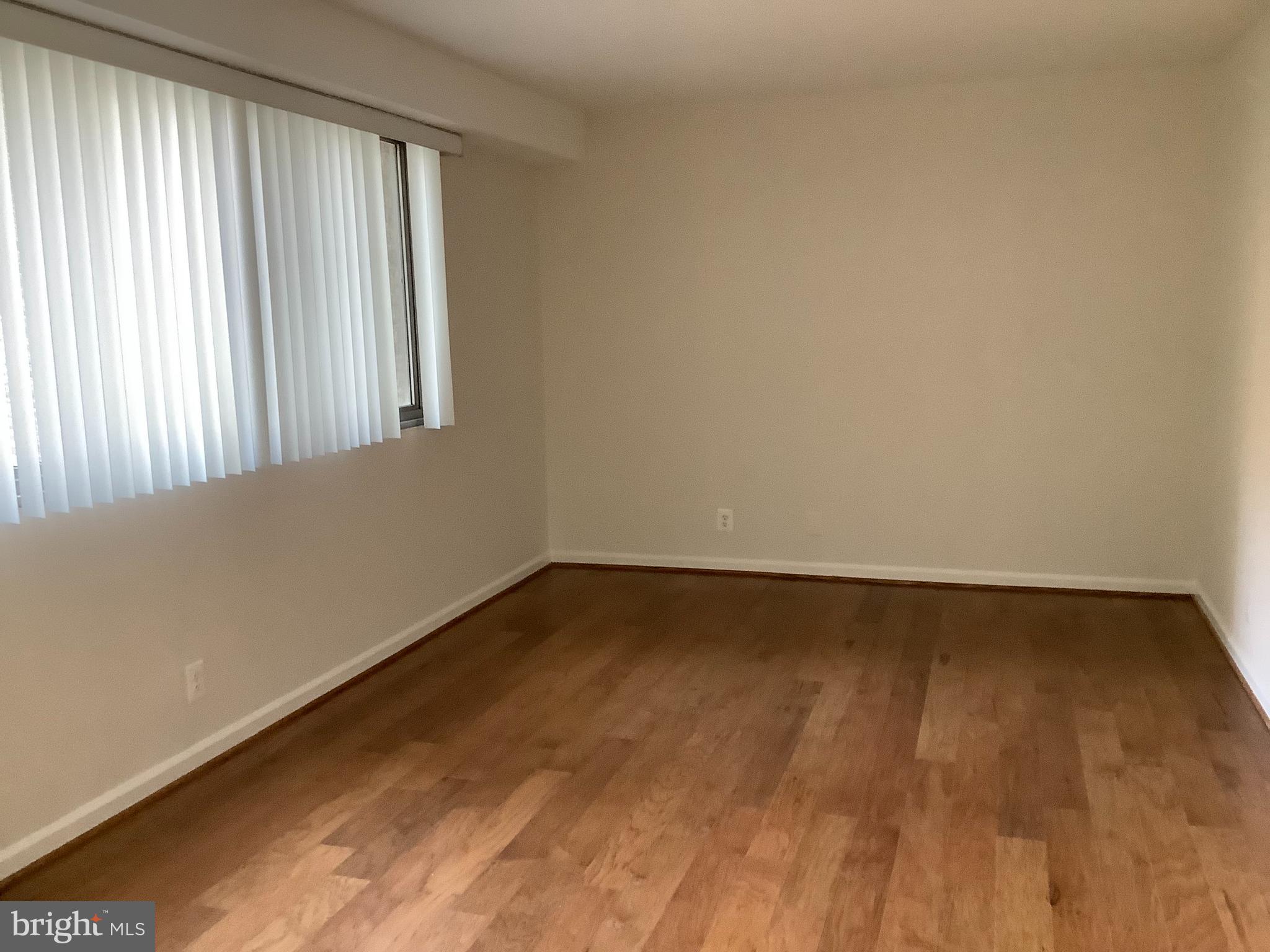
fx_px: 1137
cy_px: 476
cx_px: 635
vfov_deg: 45.4
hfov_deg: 58.4
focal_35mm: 31
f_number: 2.4
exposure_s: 1/40
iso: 250
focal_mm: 3.3
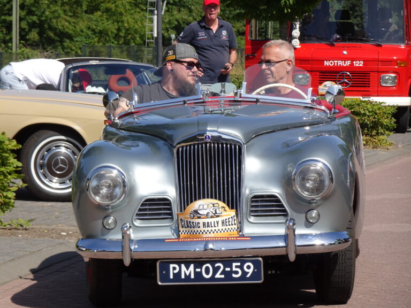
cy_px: 154
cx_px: 206
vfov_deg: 6.2
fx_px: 2838
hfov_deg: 8.3
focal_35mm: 239
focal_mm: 40.86
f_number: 6.3
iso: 80
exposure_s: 1/400
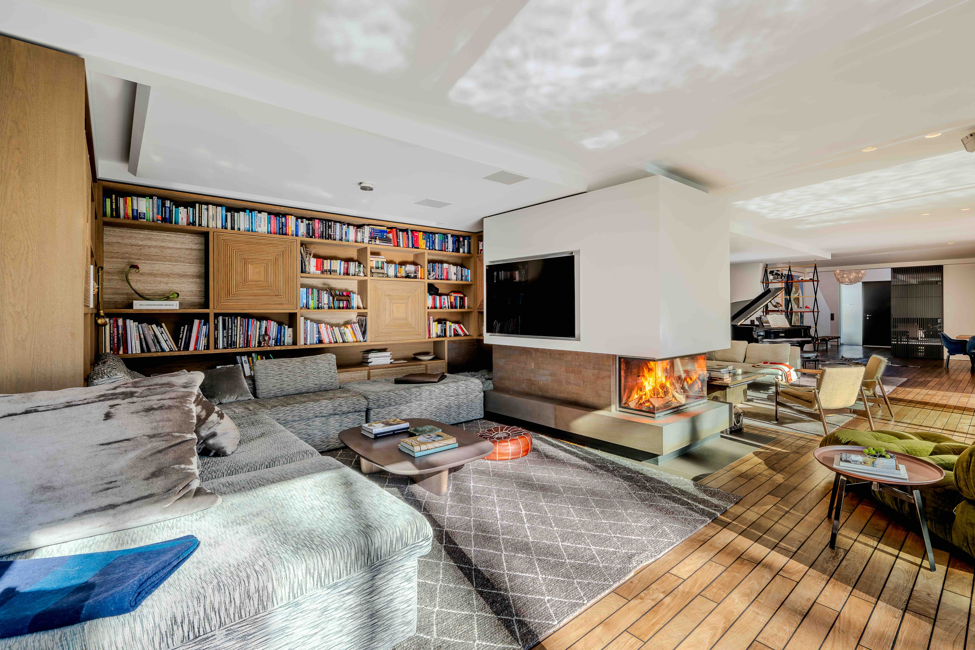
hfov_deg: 94.2
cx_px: 551
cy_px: 311
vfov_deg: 71.8
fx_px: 449
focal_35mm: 17
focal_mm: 14.5
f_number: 9
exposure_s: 1/80
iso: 64
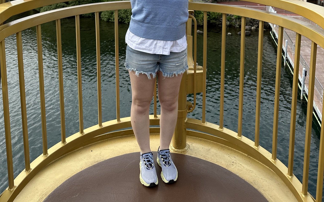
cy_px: -9
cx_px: 162
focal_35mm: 34
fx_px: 300
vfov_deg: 33.5
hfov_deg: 56.7
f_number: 1.78
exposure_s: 1/2353
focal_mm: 6.86
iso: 80
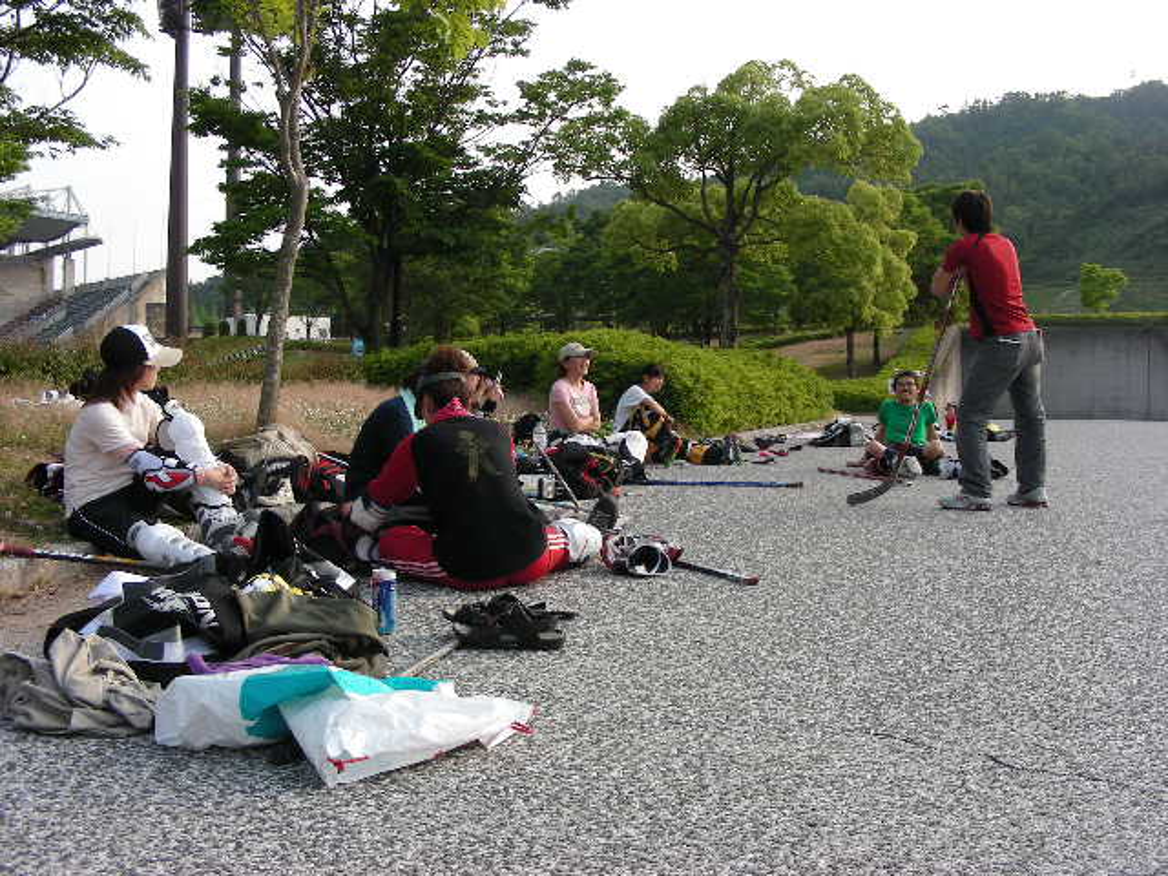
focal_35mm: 38
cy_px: 438
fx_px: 1282
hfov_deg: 49.0
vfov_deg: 37.7
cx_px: 584
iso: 50
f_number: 4
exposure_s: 1/144
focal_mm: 6.3
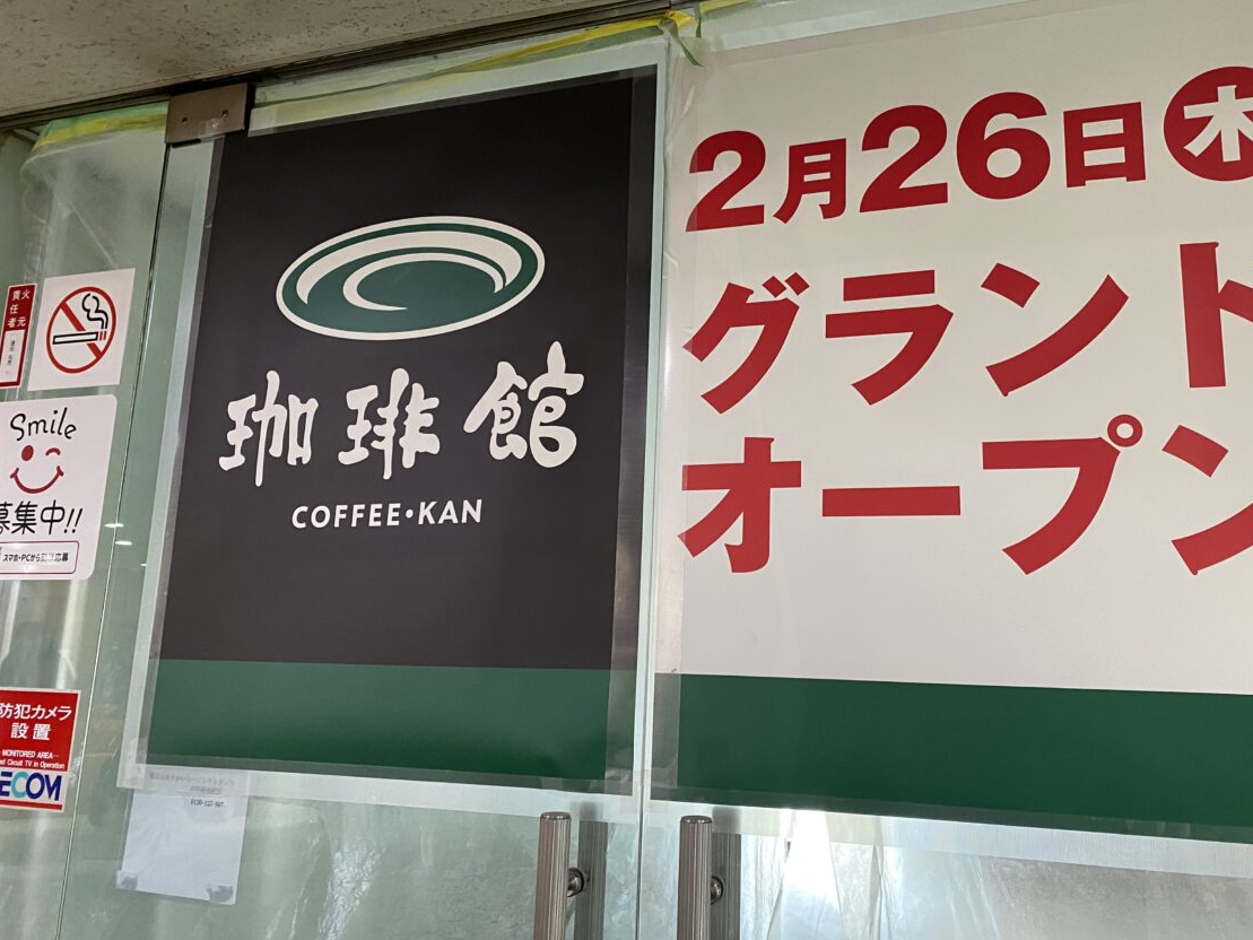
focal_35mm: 30
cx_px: 717
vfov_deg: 46.7
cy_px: 417
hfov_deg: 59.7
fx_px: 1086
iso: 320
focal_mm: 4.25
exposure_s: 1/50
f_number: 1.8
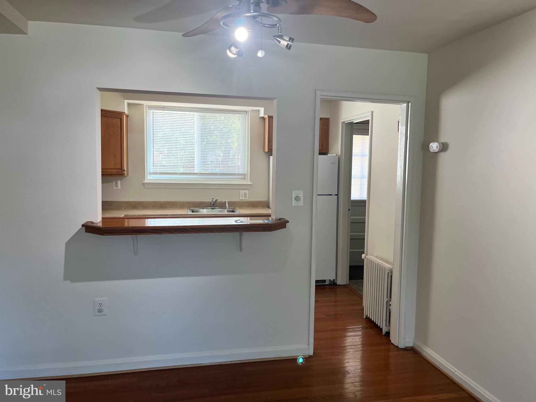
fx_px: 403
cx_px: 268
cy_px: 201
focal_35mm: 26
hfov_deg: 67.3
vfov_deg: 53.1
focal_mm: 5.1
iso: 125
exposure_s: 1/120
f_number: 1.6
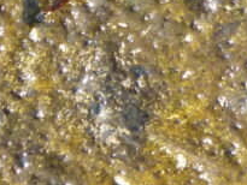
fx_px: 17078
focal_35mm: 2392
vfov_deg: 0.6
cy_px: -179
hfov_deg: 0.8
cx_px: 87
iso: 200
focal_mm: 86
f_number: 6.4
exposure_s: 1/125
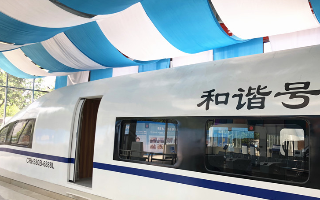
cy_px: 114
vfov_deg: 38.2
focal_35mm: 33
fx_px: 288
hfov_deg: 58.1
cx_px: 166
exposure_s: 1/100
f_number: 1.8
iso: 50
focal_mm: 3.99
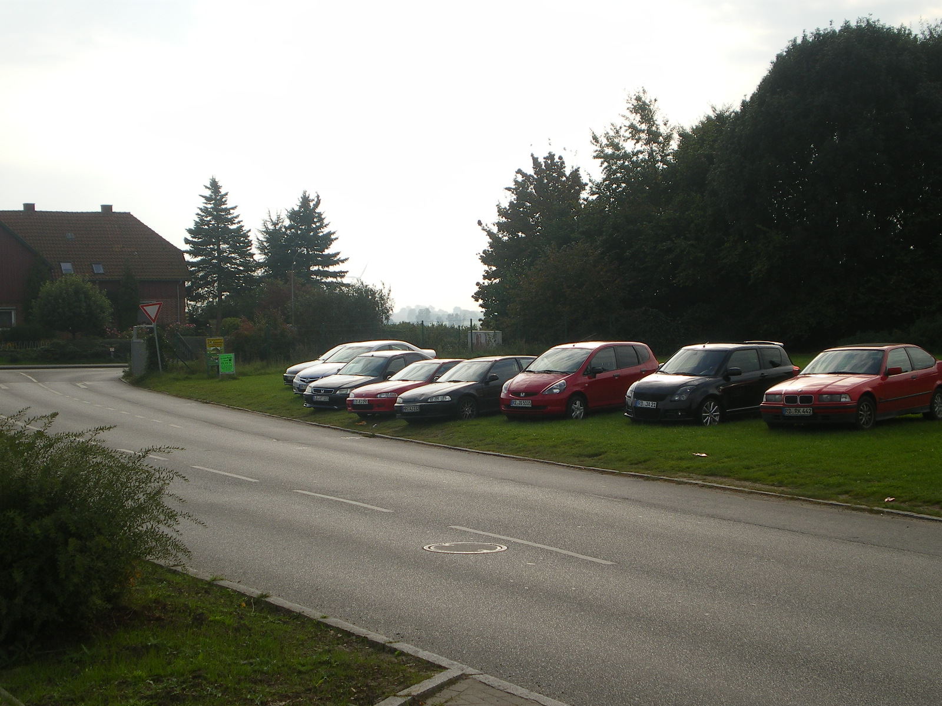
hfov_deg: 32.7
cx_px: 471
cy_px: 353
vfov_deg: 24.8
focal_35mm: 59
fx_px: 1606
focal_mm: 10.3
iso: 50
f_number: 5.9
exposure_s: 1/320
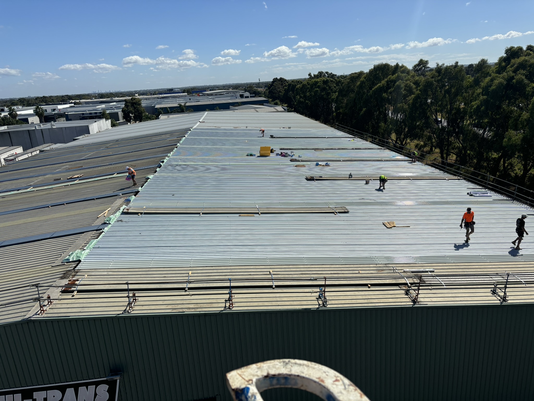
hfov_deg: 67.3
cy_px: 200
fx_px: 401
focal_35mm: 26
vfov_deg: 53.1
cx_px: 267
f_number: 1.6
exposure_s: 1/8333
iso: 50
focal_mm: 5.96
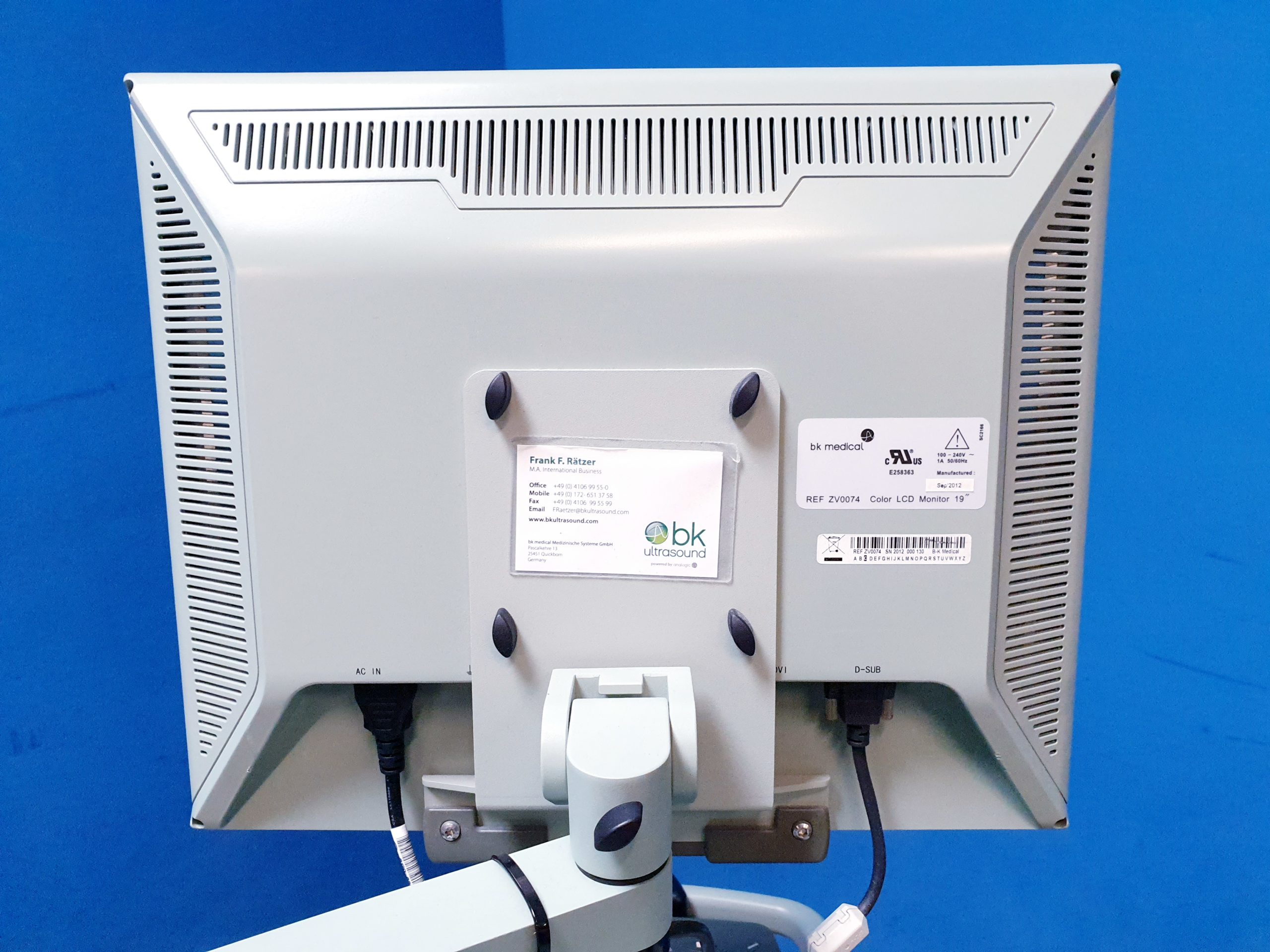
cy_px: 476
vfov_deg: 53.1
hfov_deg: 67.3
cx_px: 635
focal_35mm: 26
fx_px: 954
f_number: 2.4
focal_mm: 4.3
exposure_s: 1/50
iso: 320
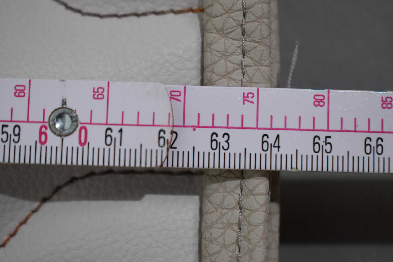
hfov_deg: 35.1
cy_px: 131
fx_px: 622
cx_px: 196
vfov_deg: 23.8
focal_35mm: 57
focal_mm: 38
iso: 720
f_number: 4.8
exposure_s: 1/250
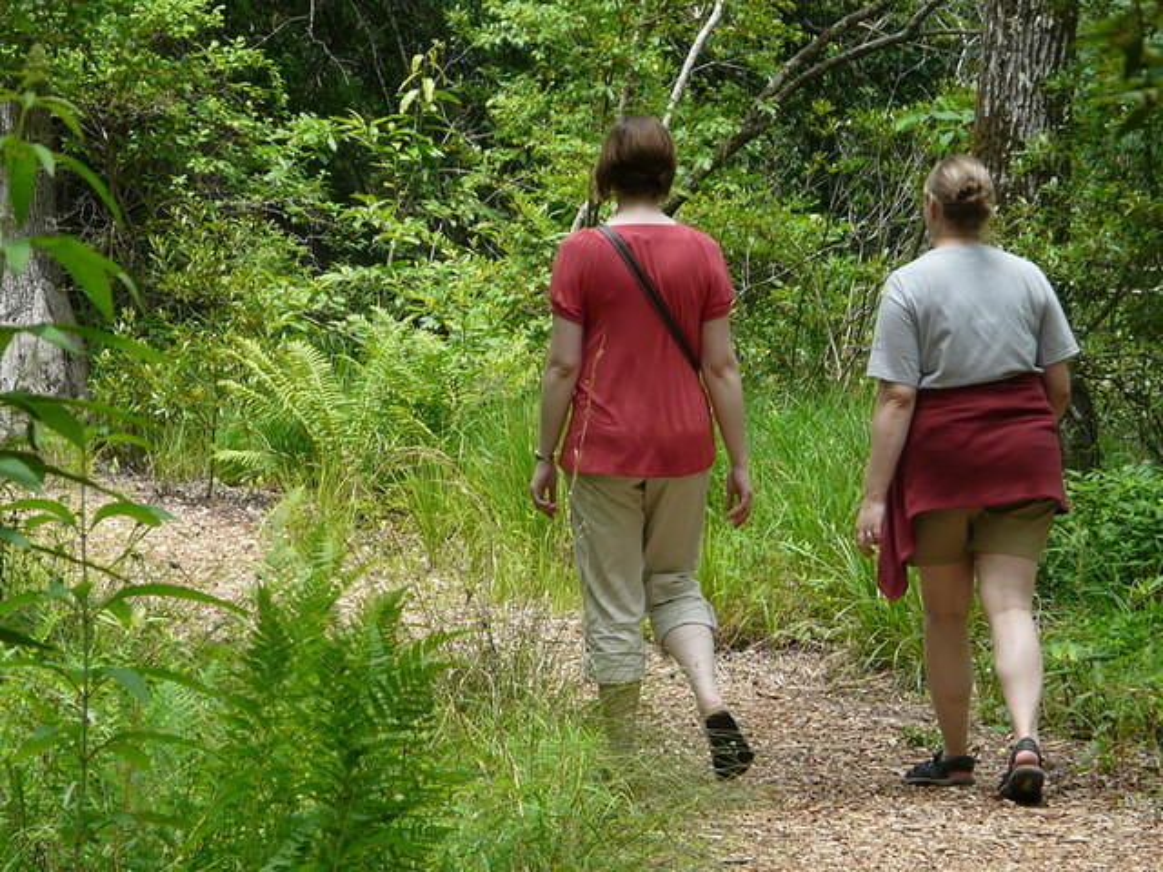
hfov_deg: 9.5
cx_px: 582
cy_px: 436
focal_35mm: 209
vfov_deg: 7.1
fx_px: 7022
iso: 100
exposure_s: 1/200
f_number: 4
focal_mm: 27
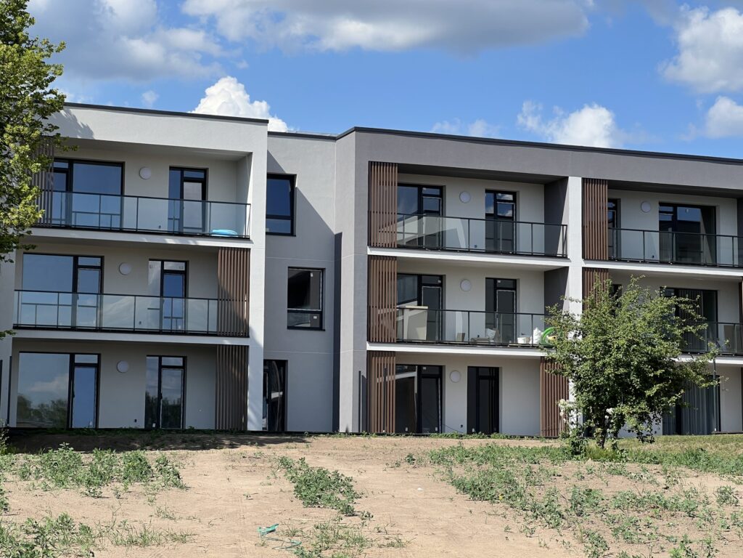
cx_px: 372
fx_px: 1653
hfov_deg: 25.3
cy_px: 279
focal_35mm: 77
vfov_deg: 19.1
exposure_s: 1/737
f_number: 2.8
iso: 32
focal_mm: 9
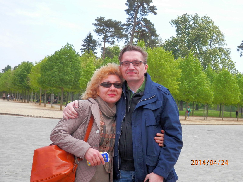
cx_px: 122
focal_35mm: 66
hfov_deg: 29.4
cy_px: 91
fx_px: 463
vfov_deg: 22.3
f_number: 4.4
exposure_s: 1/320
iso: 80
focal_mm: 11.9
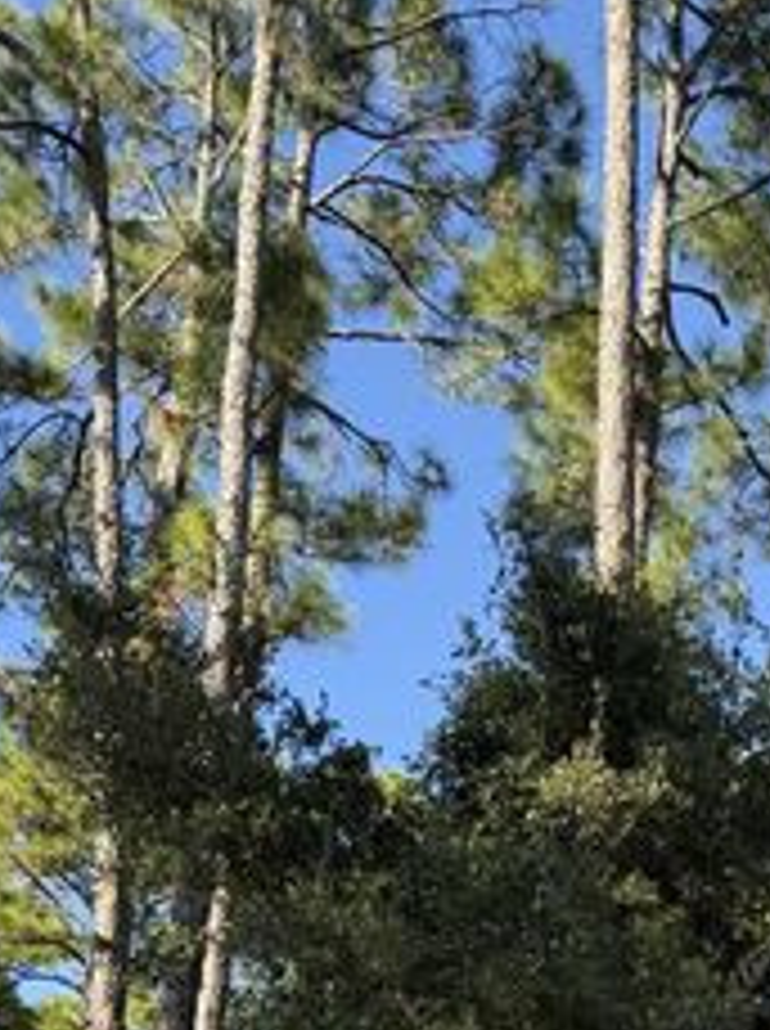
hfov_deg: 20.4
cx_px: 734
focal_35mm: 70
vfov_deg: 25.3
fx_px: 2082
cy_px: 1199
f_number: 1.78
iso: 80
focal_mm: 6.76
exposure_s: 1/931
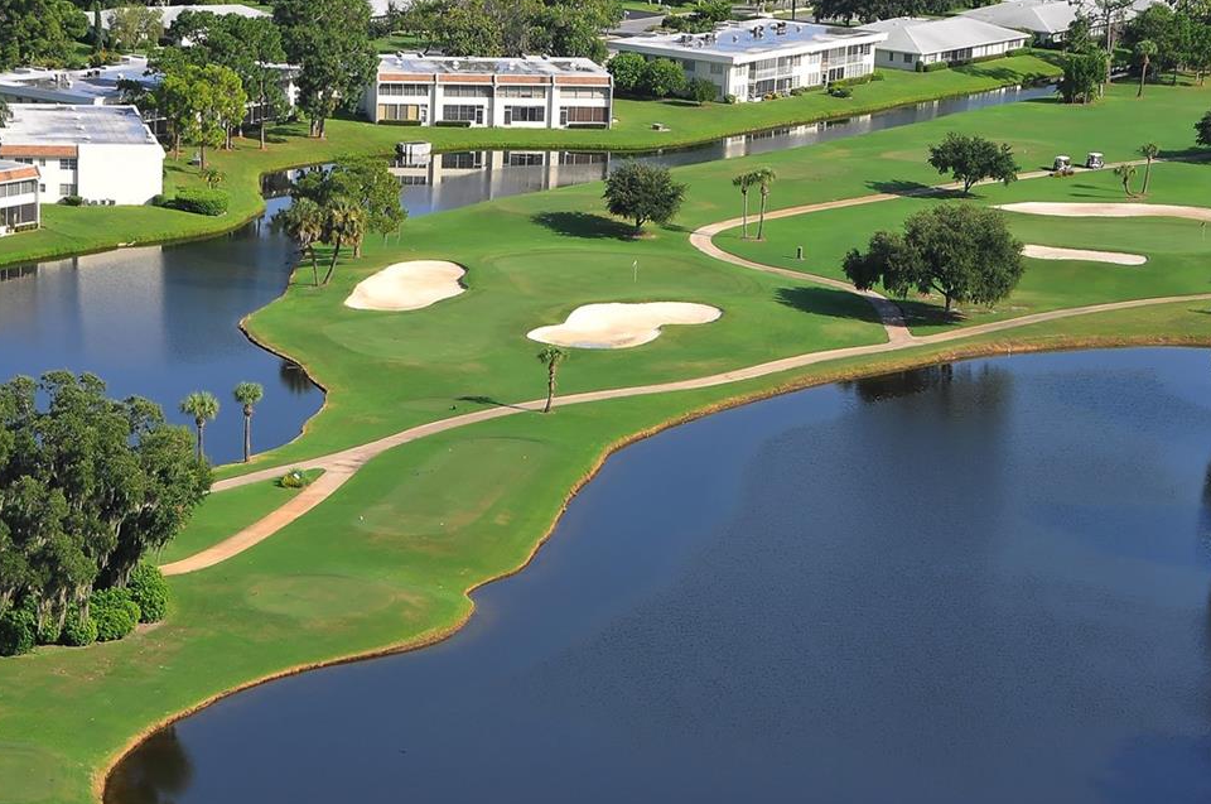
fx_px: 4031
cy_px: 589
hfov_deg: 17.1
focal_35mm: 120
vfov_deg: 11.4
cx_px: 651
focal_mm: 48
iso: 250
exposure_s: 1/320
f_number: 9
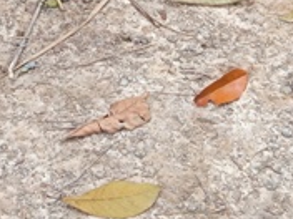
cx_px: -37
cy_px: -146
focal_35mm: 118
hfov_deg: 16.2
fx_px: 999
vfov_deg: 11.8
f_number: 2.2
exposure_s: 1/50
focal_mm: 3.46
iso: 156
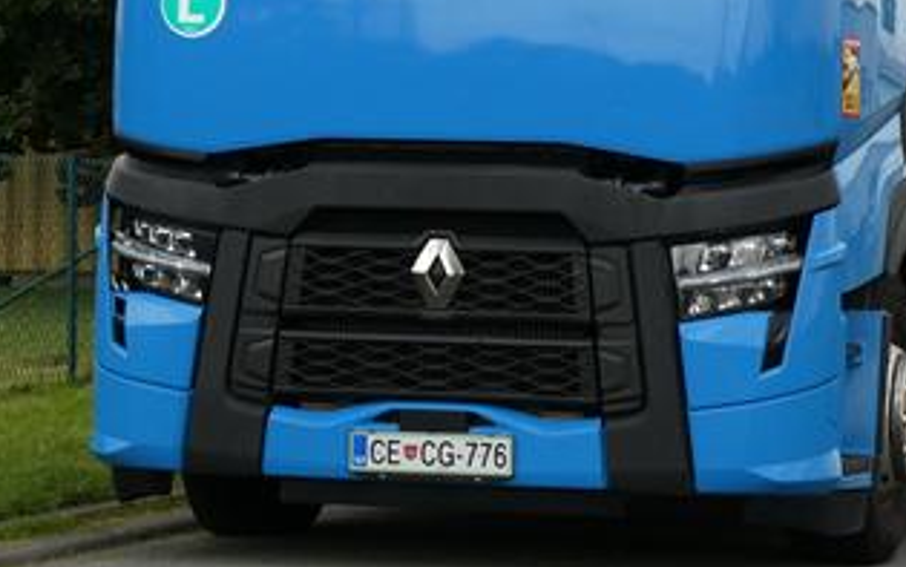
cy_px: -83
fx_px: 4050
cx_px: 492
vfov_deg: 7.9
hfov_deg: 12.8
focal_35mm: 164
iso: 80
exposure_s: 1/100
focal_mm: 10.9
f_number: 4.3
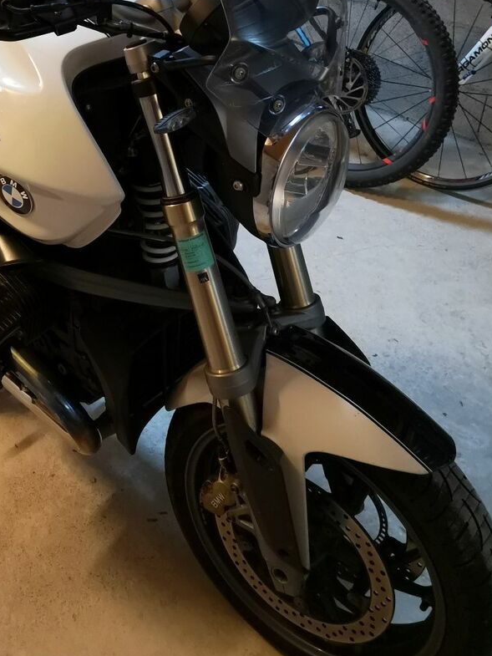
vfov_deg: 41.7
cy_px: 165
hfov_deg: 32.2
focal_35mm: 44
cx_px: 114
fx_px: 834
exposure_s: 1/16.7
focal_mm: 3.95
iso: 800
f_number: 1.8
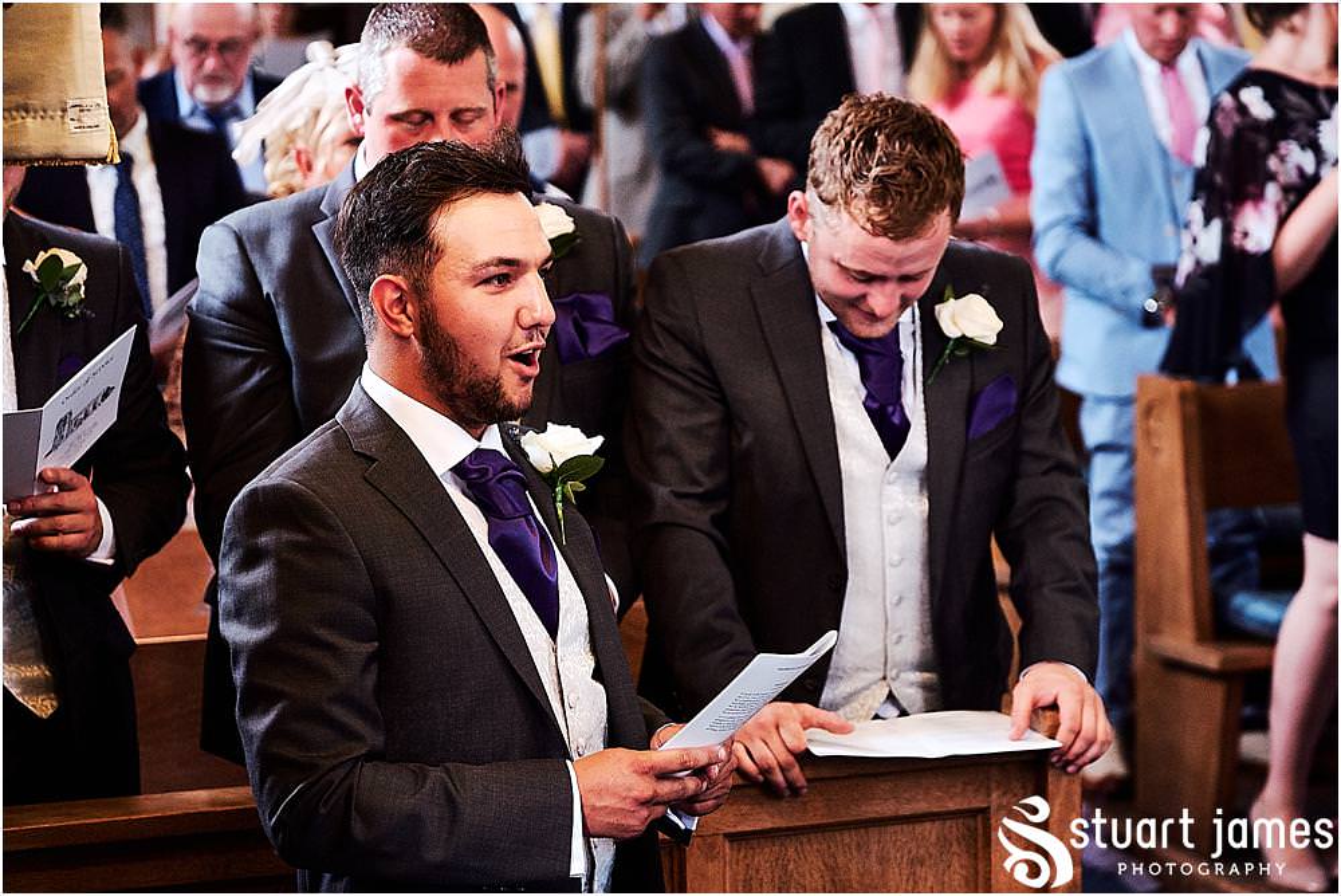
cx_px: 670
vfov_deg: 13.8
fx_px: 3690
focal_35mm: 99
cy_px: 448
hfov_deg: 20.6
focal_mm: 66
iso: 2000
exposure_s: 1/320
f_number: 2.8
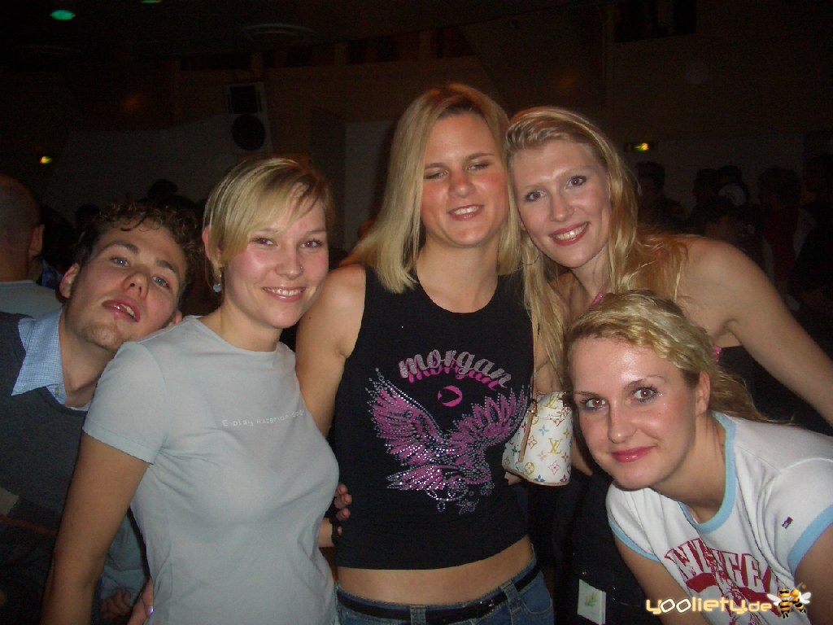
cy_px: 312
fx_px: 842
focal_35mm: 35
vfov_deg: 40.7
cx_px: 416
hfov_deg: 52.6
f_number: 2.6
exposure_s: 1/60
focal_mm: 5.8
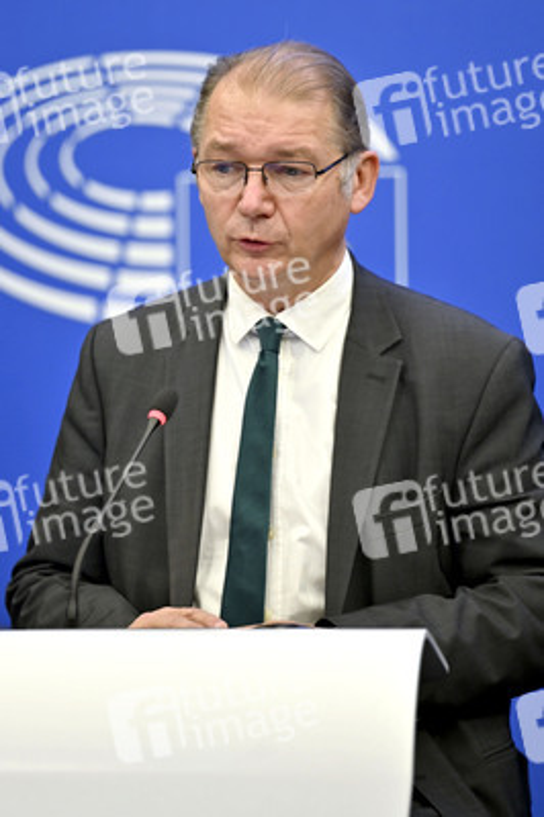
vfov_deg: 11.4
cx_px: 272
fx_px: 4087
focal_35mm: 180
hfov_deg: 7.6
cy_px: 408
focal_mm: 180
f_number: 2.8
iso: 640
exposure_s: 1/160
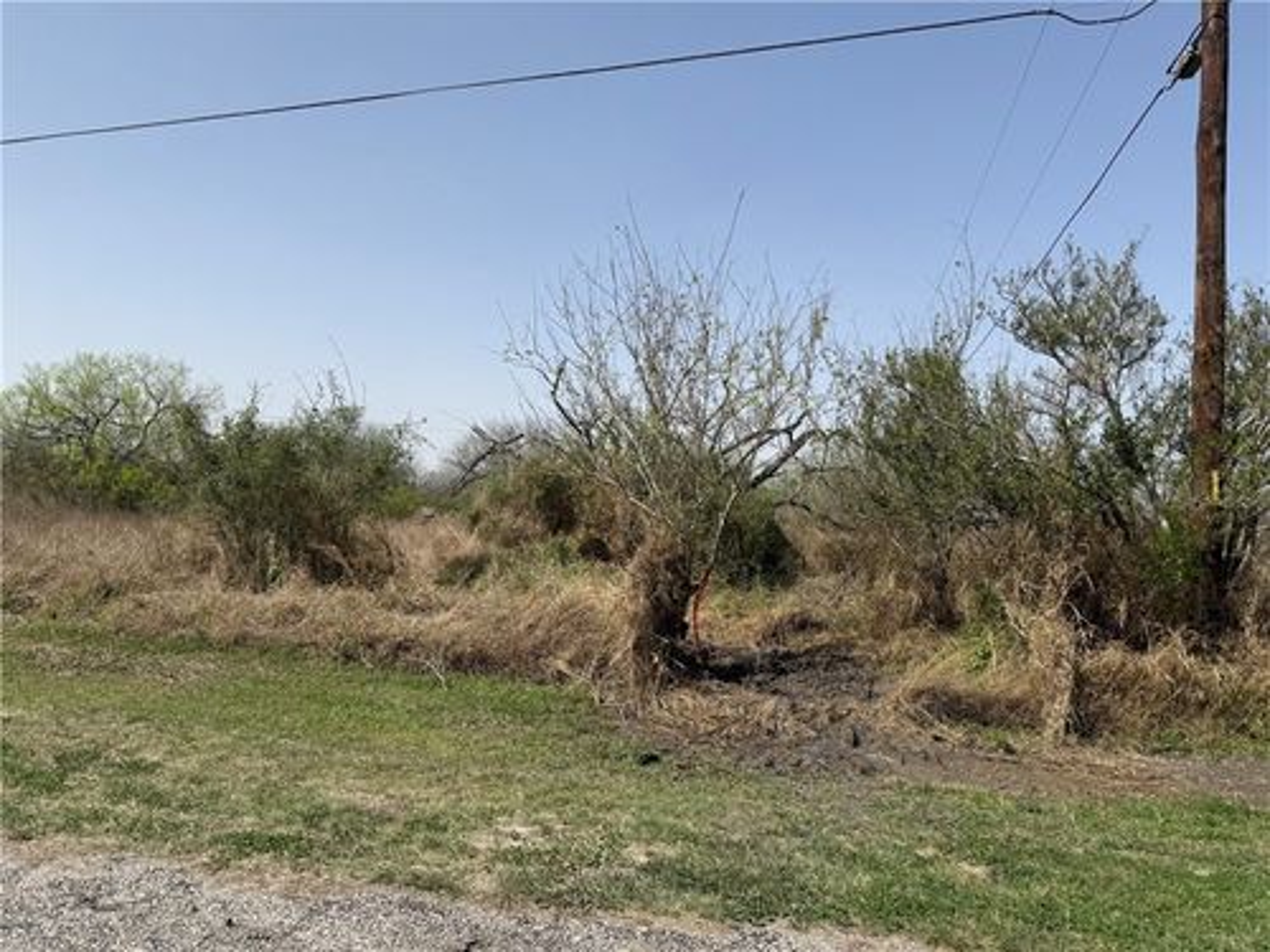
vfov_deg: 56.8
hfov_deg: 71.6
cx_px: 635
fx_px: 881
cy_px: 476
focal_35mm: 24
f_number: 1.78
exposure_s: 1/5319
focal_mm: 6.76
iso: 80
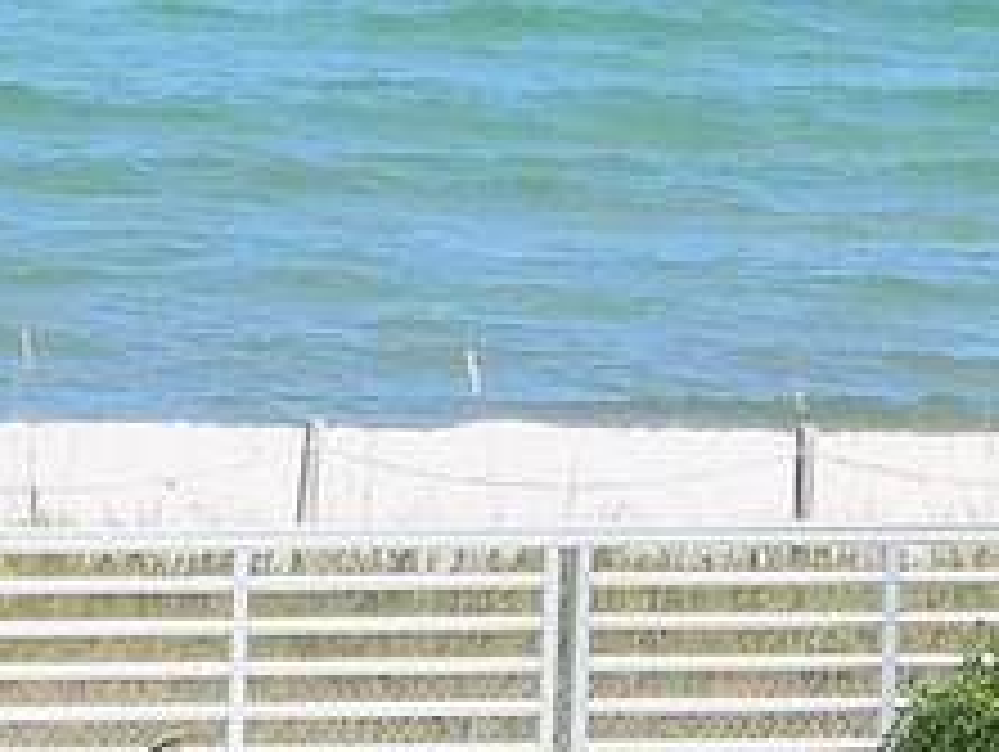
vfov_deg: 1.7
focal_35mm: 858
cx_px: -198
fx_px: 24788
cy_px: -221
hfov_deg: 2.3
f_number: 5.4
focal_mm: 26.8
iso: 125
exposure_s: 1/1000
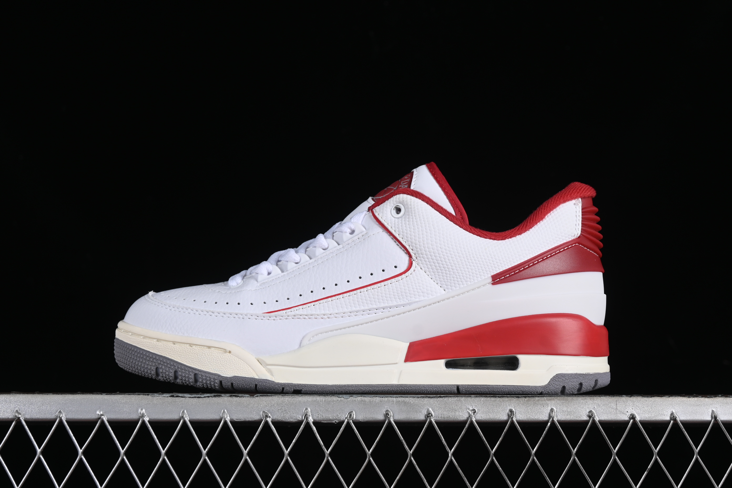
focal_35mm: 75
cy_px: 244
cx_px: 366
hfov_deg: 27.0
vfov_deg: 18.2
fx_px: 1525
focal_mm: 50
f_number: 8
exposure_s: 1/100
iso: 160
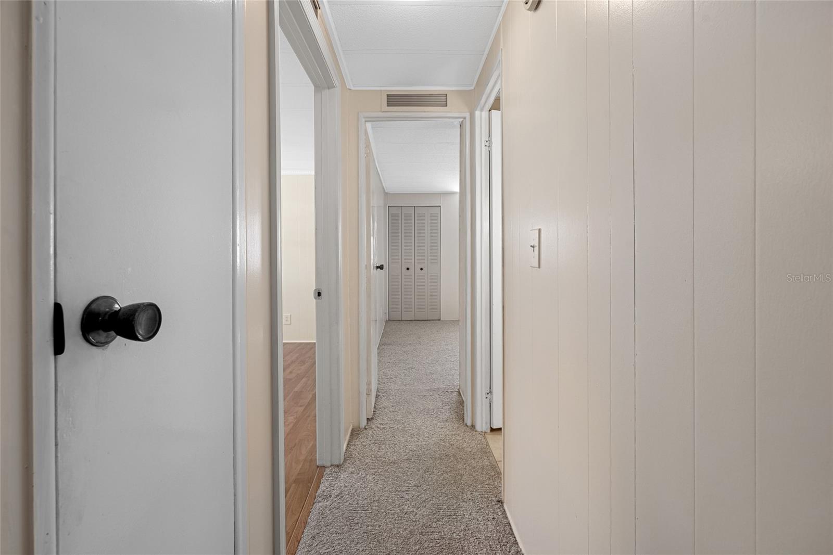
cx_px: 416
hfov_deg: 96.7
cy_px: 278
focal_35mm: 16
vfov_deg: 73.7
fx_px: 370
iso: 400
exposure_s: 1/320
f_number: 8
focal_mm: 16
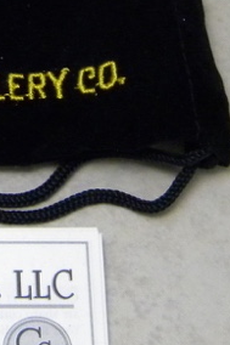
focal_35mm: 205
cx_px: -128
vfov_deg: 10.0
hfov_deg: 6.6
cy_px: -5
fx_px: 1967
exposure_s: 1/32.1
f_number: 4.1
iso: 400
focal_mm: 10.1
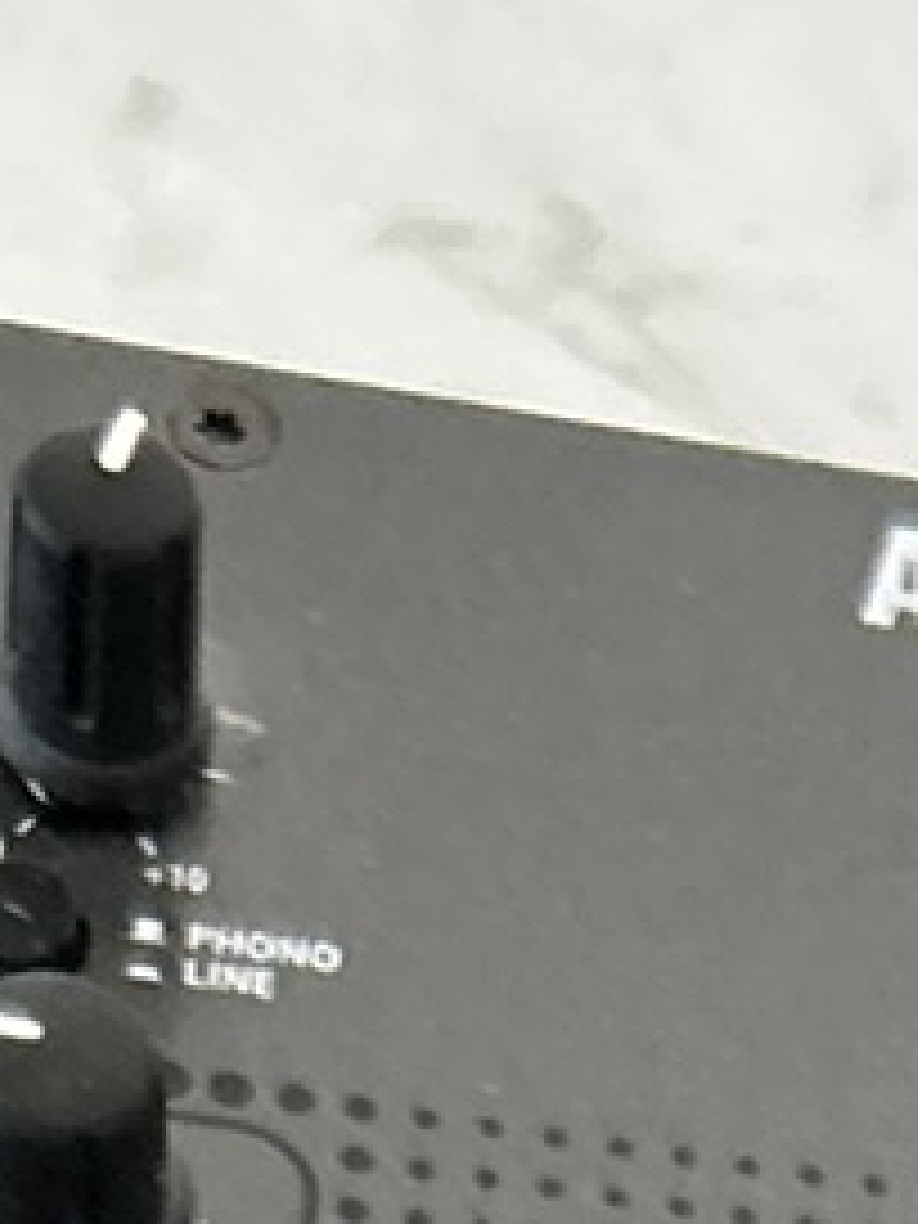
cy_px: 4018
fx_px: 6930
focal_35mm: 196
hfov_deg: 7.4
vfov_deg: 8.1
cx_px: 1516
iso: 200
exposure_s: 1/60
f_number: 1.5
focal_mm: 5.7
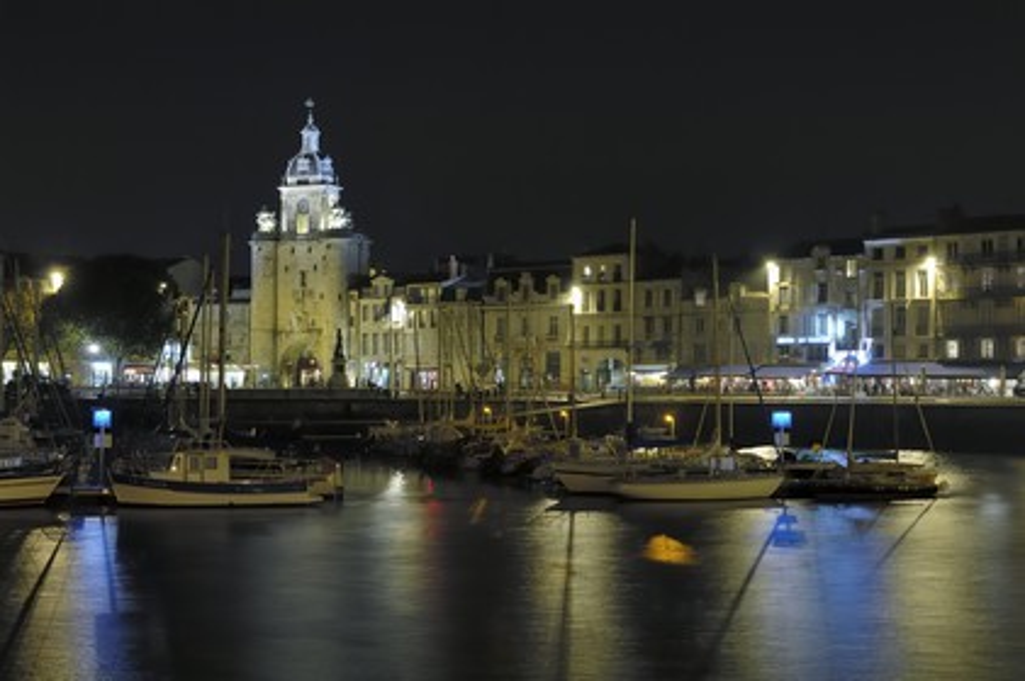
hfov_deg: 37.9
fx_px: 1494
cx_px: 512
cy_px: 340
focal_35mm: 52
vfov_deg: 25.7
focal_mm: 35
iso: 100
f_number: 5.6
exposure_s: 2.5
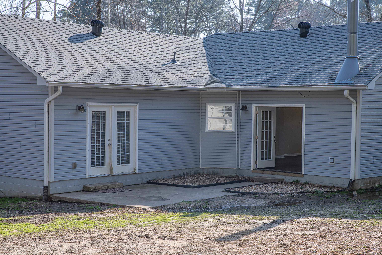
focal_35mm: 70
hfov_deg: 28.8
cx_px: 191
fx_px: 743
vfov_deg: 19.5
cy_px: 128
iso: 100
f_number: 9
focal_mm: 70
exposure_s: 1/125
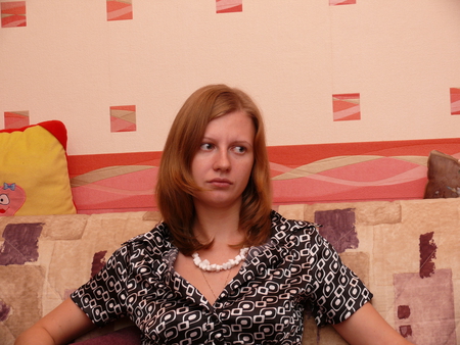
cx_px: 230
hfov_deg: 26.7
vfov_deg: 20.2
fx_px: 971
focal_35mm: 73
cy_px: 172
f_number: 3.2
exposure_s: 1/15
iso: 100
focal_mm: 15.4
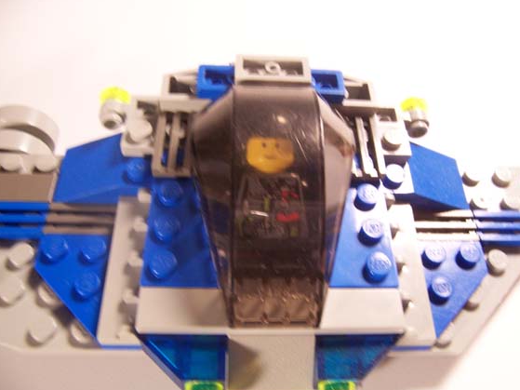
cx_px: 261
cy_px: 195
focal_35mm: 34
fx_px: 511
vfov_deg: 41.8
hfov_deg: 54.0
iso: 140
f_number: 3.4
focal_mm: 5.5
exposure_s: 1/30
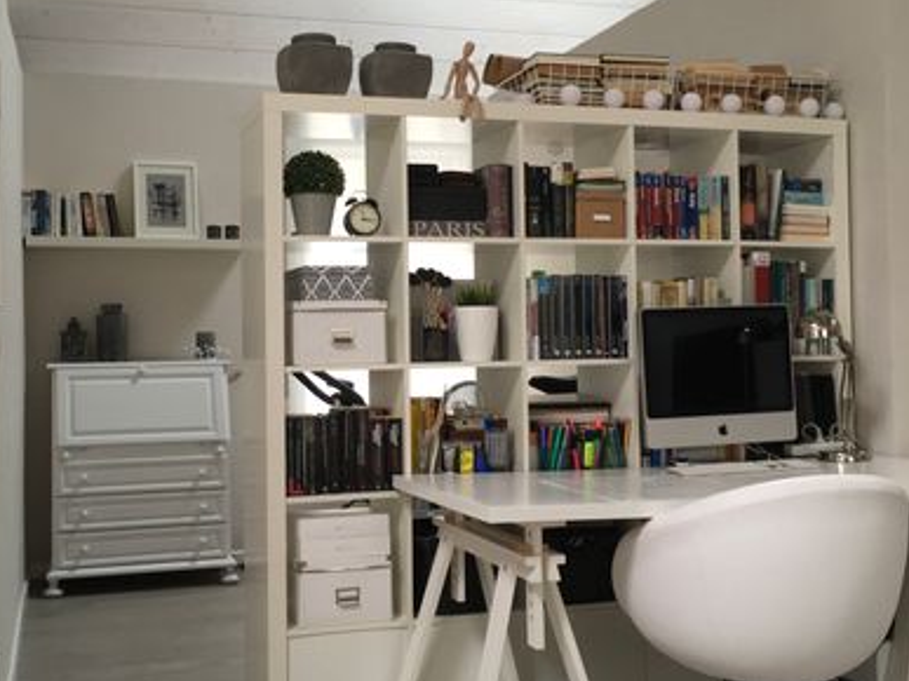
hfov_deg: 42.1
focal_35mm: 45
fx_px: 1181
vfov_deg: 32.2
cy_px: 319
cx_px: 416
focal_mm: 4.15
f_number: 2.2
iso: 32
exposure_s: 1/50
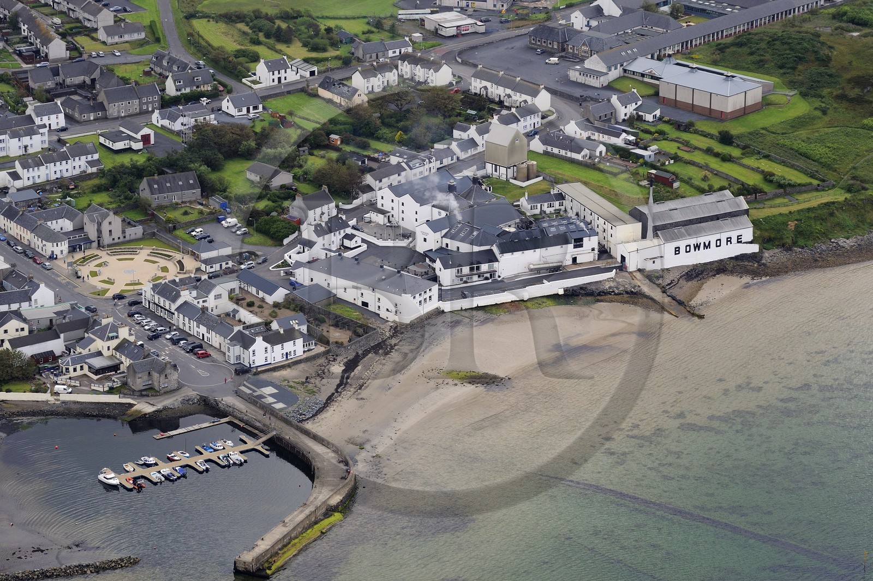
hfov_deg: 17.6
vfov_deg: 11.8
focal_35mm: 116
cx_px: 436
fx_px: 2812
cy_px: 290
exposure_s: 1/800
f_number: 6.3
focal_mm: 116
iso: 400
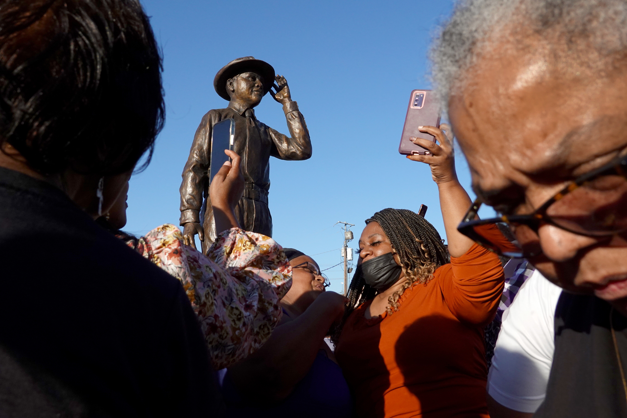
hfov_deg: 61.9
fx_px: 522
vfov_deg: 43.6
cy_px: 209
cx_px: 314
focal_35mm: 30
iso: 400
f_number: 5
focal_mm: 11.29
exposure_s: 1/2500
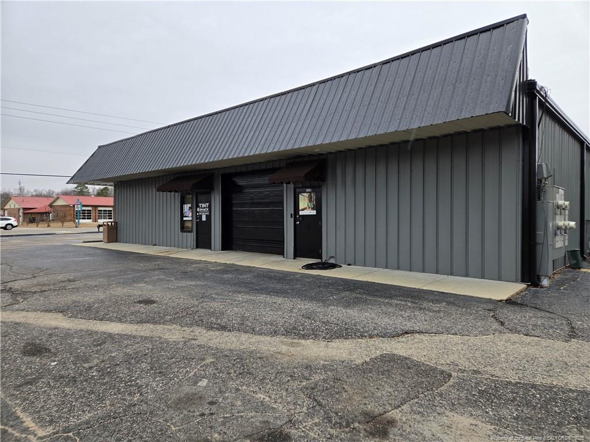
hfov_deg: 73.9
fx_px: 392
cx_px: 295
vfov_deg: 58.9
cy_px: 221
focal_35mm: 23
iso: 40
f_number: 1.8
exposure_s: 1/180
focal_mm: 5.4
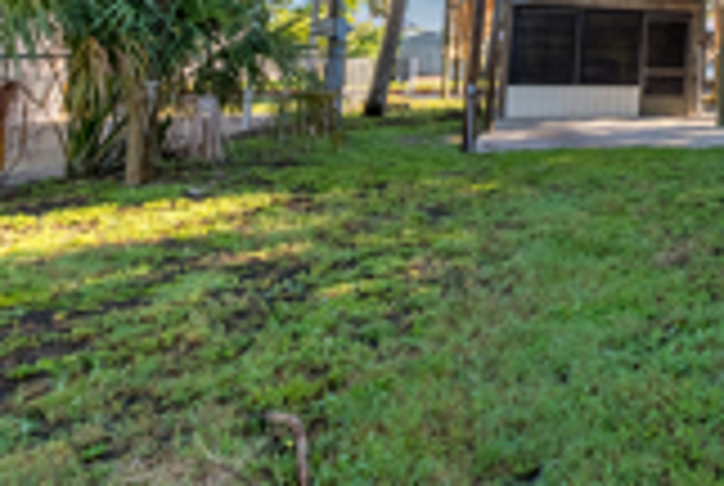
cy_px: -36
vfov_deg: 31.0
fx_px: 786
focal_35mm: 39
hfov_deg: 36.9
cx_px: 884
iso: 320
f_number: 8
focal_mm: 14
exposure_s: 1/1000
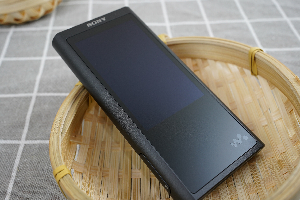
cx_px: 152
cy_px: 98
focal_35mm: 36
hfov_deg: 53.1
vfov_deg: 36.9
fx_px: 300
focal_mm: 35
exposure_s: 1/40
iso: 1250
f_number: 9
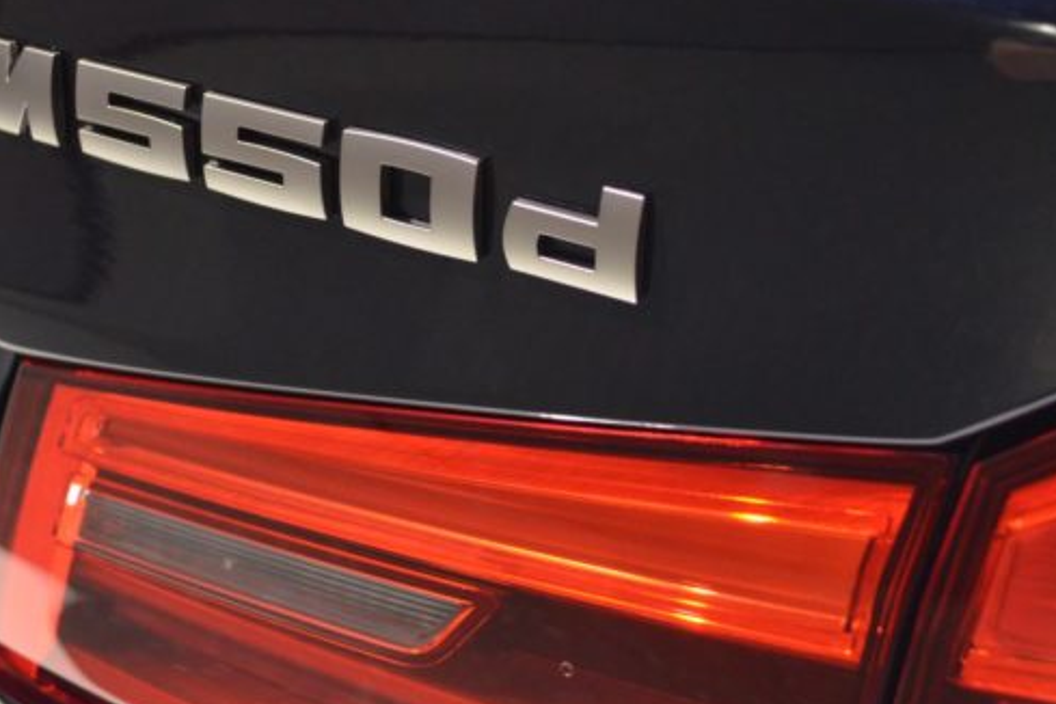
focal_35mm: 74
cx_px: 443
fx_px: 2166
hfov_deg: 27.4
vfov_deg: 18.4
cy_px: 239
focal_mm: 29
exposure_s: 1/30
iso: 2200
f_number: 4.5
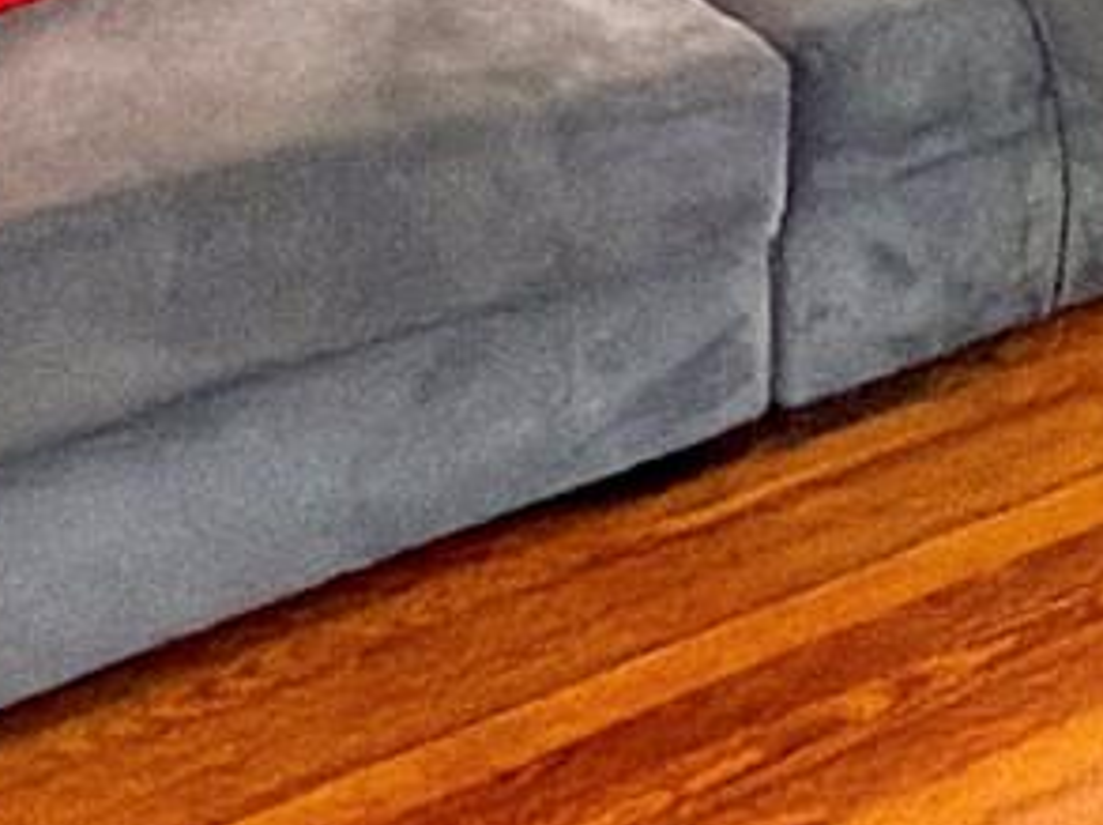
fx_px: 3119
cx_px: 486
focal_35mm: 98
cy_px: -561
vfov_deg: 13.8
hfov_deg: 20.0
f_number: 2.2
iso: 400
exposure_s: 1/60
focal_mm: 2.22
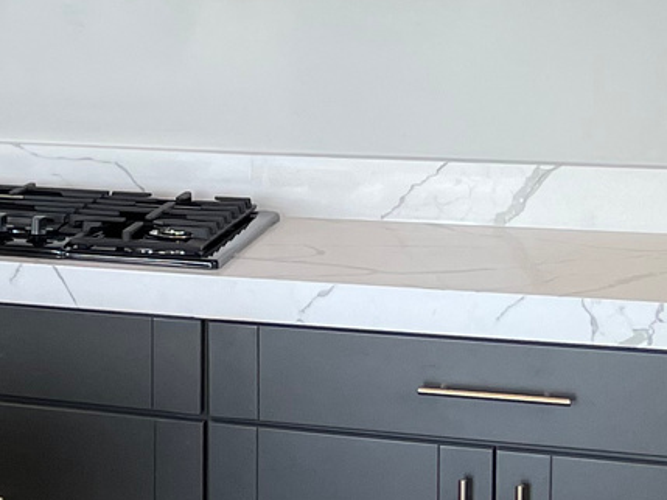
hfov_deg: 13.3
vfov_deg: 11.9
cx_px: -734
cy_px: 98
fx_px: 2390
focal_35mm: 124
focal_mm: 4.2
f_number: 1.6
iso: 64
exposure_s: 1/120
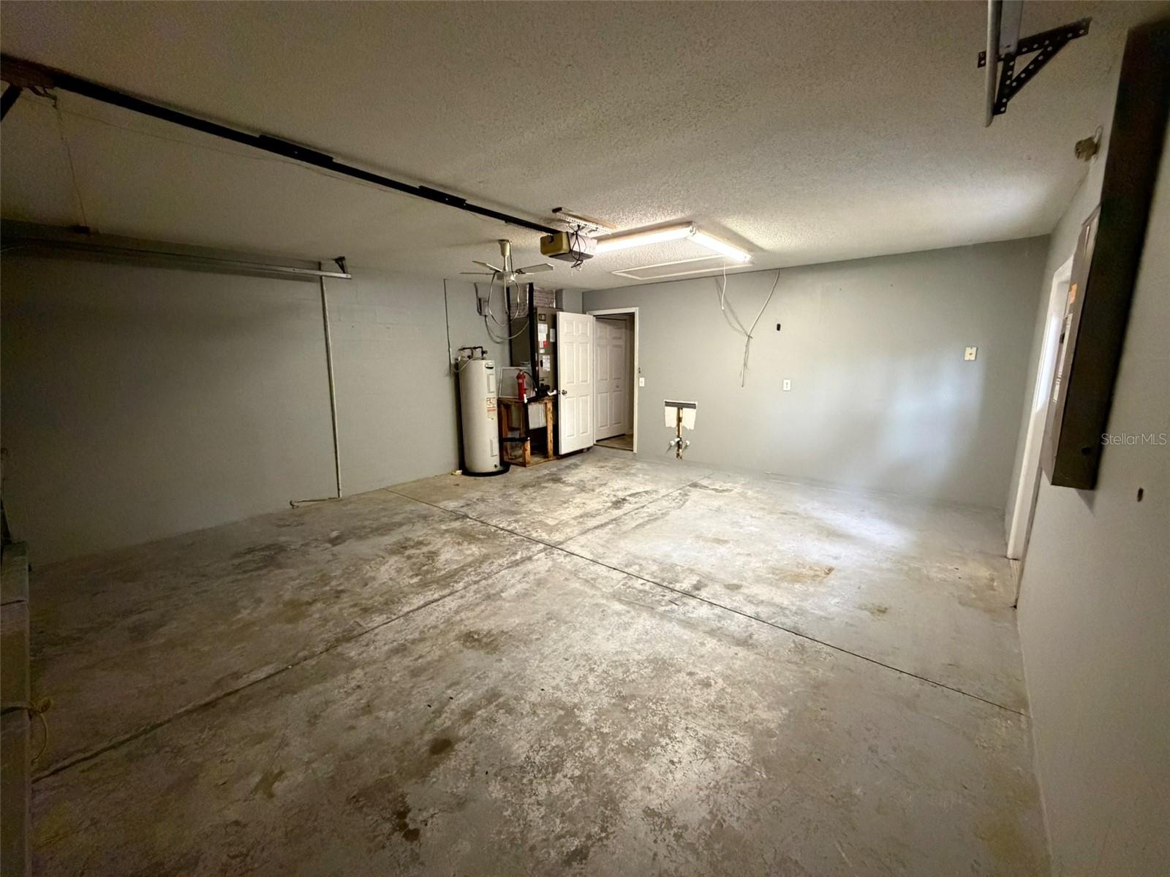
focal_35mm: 14
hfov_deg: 102.1
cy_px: 438
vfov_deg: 85.7
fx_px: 473
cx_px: 585
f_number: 2.2
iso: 800
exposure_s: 1/60
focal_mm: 2.22
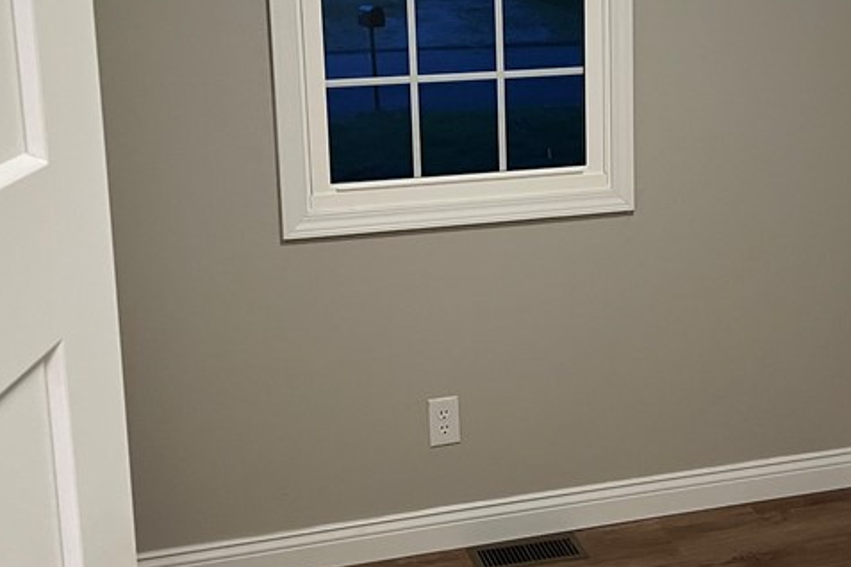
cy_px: 189
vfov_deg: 23.3
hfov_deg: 34.1
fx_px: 1371
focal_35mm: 58
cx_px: 573
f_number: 1.5
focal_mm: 5.7
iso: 200
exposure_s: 1/60
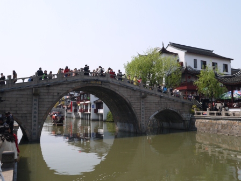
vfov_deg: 44.2
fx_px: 223
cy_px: 90
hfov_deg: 56.8
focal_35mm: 32
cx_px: 120
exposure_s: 1/320
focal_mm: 16
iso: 160
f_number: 8
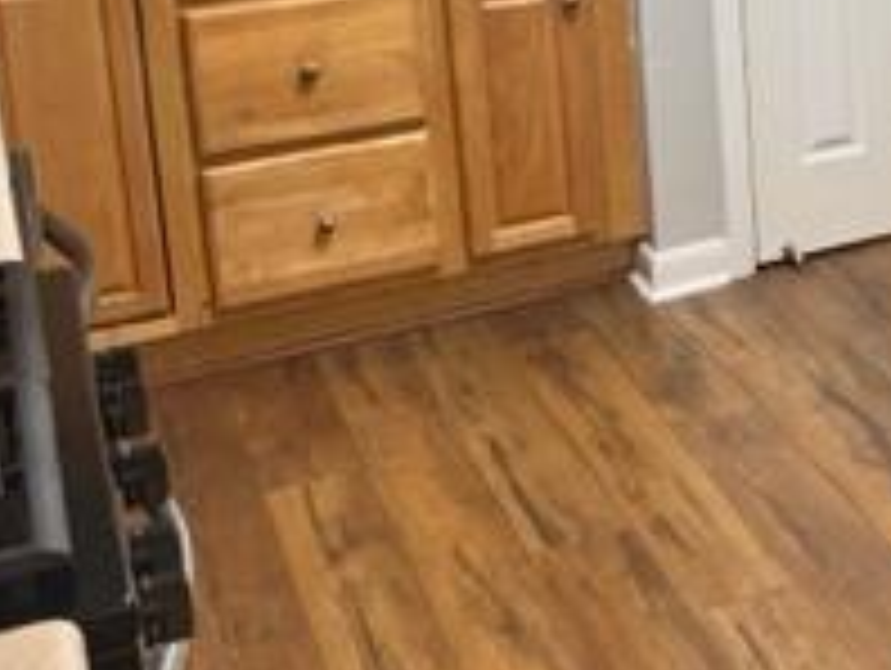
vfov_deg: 16.8
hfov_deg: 20.6
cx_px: 1246
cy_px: -148
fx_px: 2165
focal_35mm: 84
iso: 80
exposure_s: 1/120
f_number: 1.5
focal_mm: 5.7
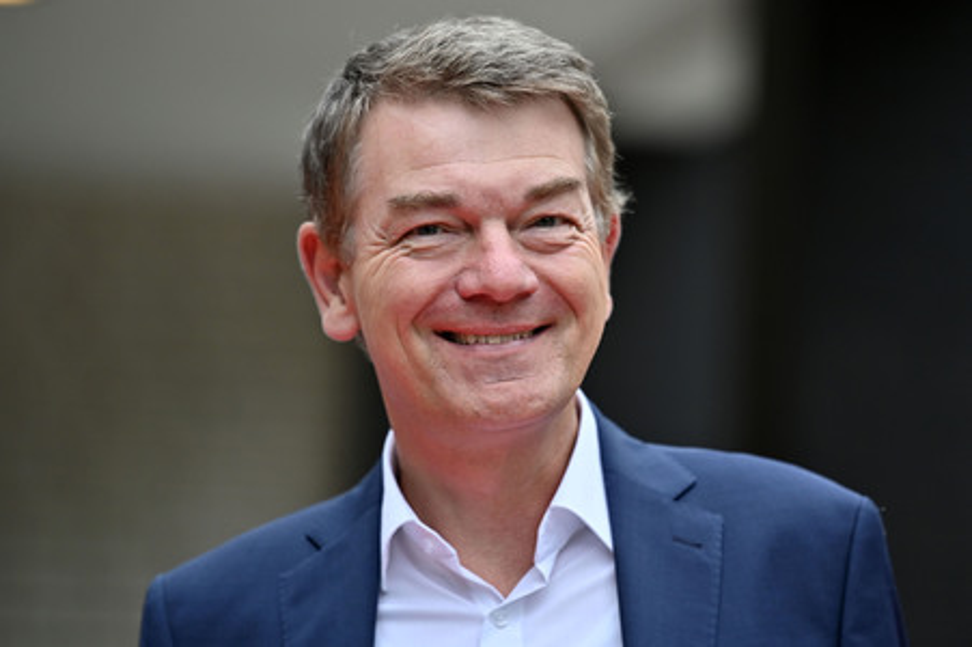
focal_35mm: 200
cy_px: 324
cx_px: 486
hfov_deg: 10.3
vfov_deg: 6.9
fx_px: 5396
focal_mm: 200
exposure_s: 1/500
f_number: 2.8
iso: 800
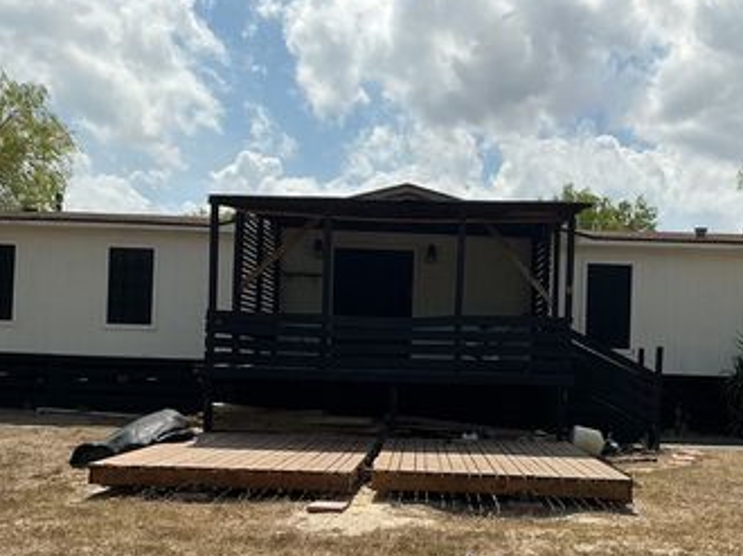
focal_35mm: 44
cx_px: 453
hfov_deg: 42.7
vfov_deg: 32.6
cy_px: 359
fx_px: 944
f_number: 1.8
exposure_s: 1/3788
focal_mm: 3
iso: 25
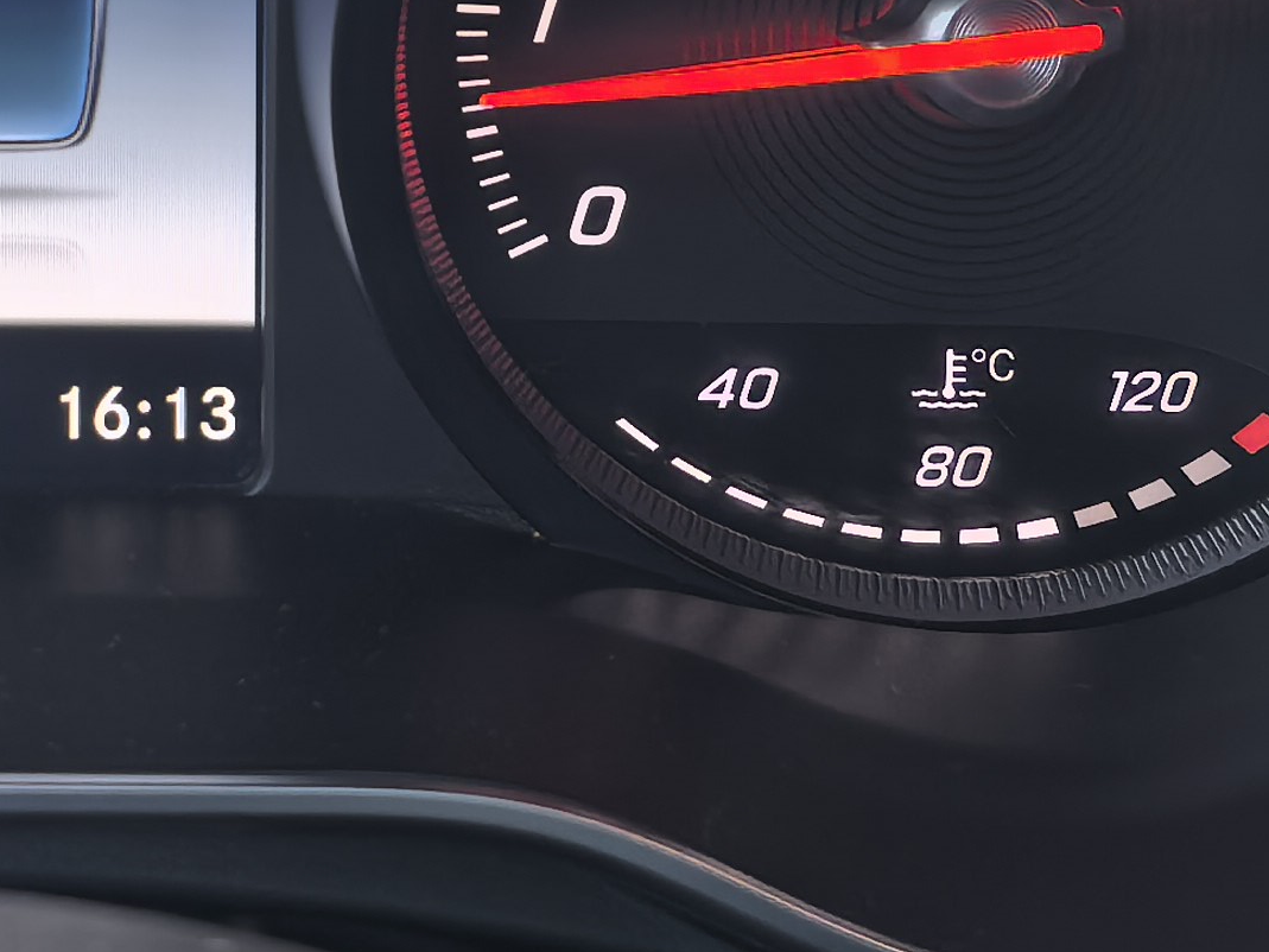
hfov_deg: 18.5
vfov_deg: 14.2
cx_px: -217
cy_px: -207
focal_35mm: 101
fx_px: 3703
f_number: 2
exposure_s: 1/50
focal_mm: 6.35
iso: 160
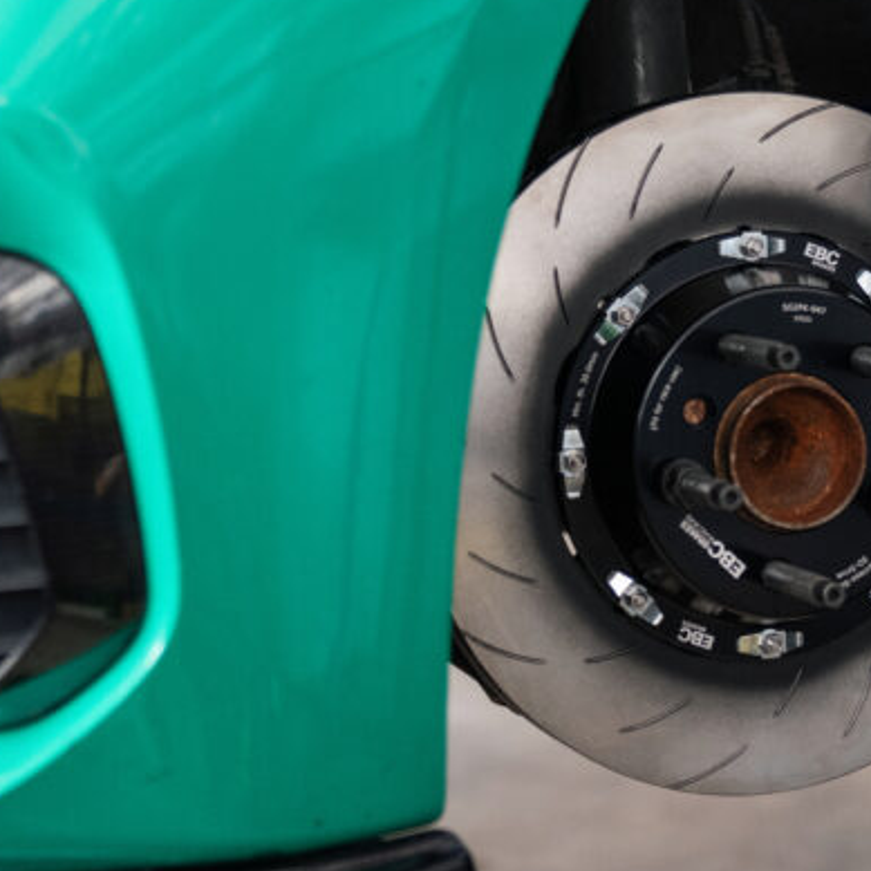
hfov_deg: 15.6
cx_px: 414
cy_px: 212
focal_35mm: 112
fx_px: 3188
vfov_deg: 15.5
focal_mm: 50
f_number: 2.8
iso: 1250
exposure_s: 1/100
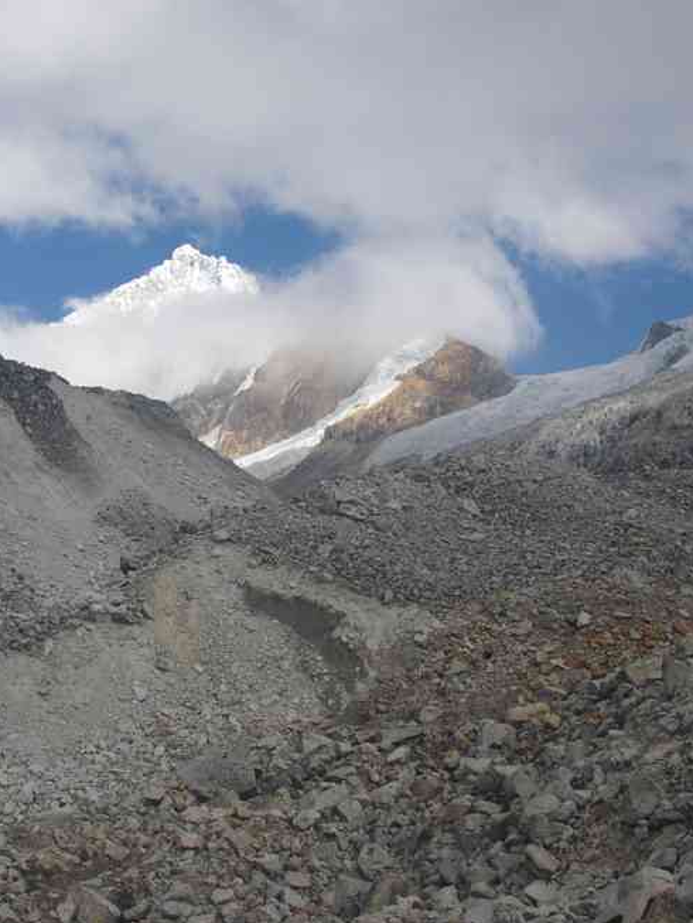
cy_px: 459
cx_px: 182
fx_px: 1354
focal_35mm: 51
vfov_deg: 37.7
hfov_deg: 28.3
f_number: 11
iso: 200
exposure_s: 1/125
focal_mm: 23
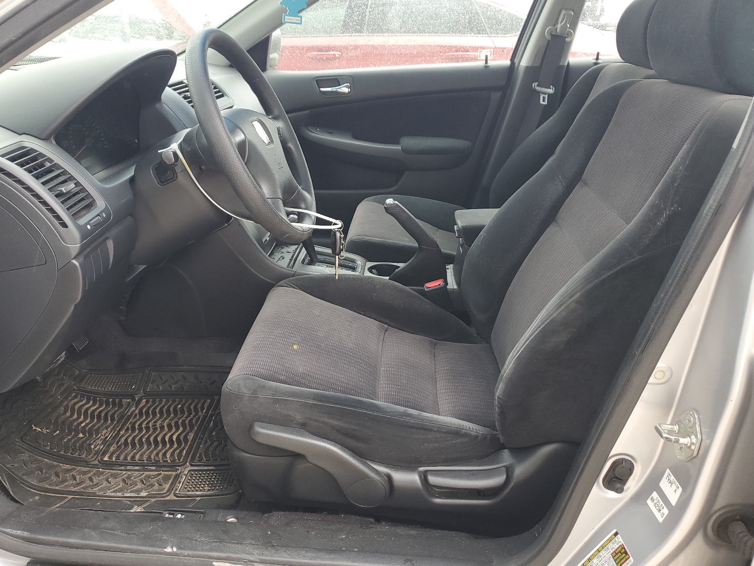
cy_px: 288
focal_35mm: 27
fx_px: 588
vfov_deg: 51.4
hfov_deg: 65.3
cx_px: 366
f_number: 1.5
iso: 67
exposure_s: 1/120
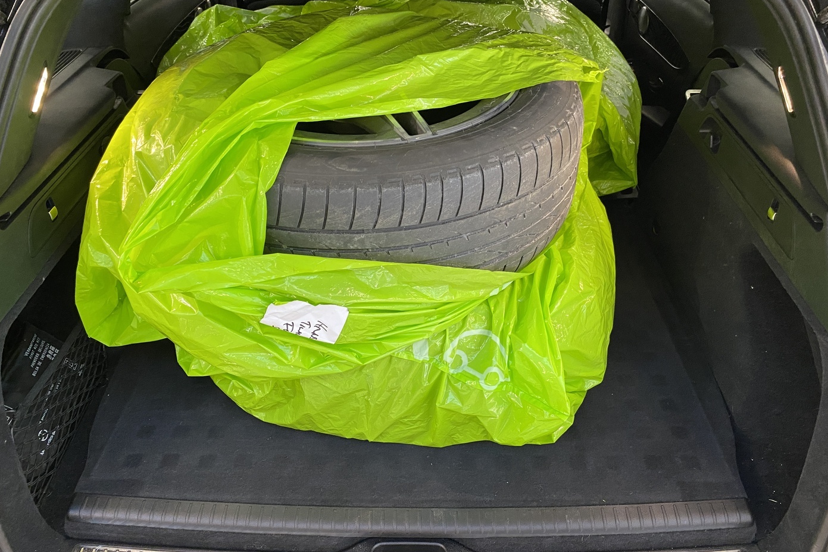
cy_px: 245
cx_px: 419
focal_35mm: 28
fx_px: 644
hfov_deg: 65.5
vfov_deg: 46.3
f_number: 1.8
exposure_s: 1/50
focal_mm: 4.25
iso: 200
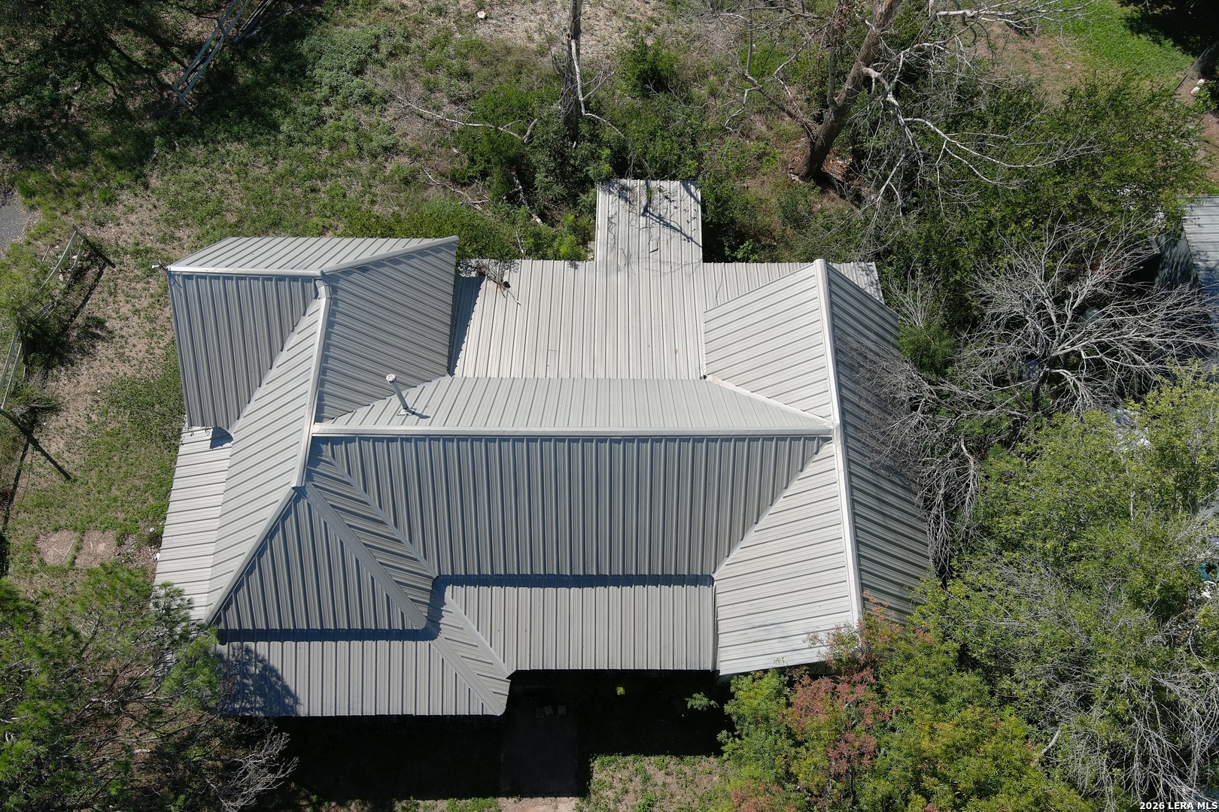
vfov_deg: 45.0
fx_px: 982
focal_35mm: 29
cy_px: 406
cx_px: 610
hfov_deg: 63.7
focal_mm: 10.57
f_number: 2.8
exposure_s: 1/1250
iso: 100
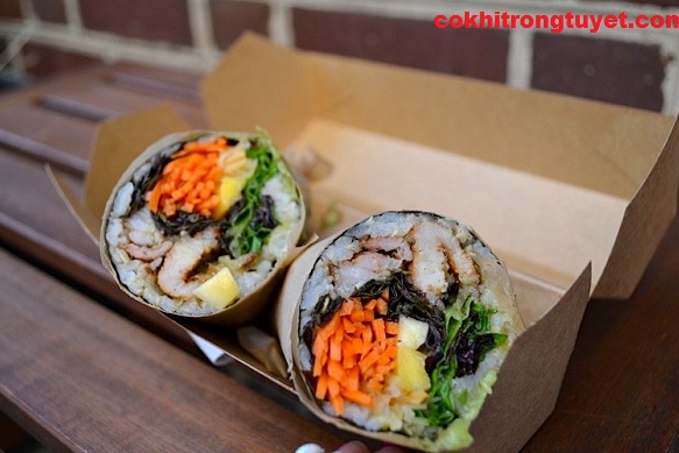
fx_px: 698
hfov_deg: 51.9
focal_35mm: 37
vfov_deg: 36.0
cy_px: 223
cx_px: 348
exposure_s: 1/60
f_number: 4
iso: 450
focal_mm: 24
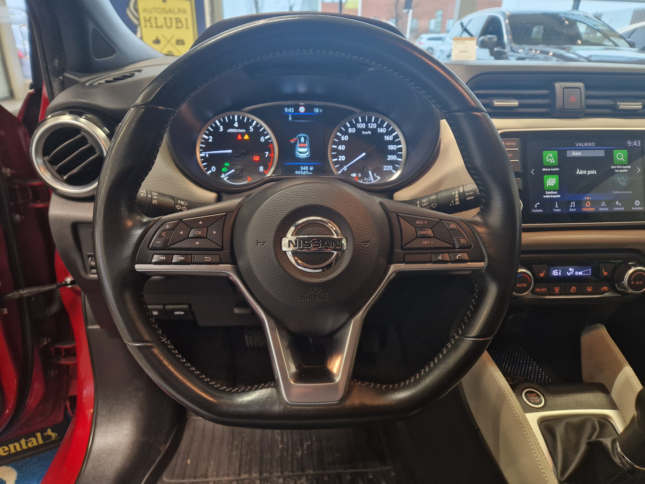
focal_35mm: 23
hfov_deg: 73.9
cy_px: 242
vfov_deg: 58.9
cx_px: 322
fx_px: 429
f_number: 1.8
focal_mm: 5.4
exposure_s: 1/100
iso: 320
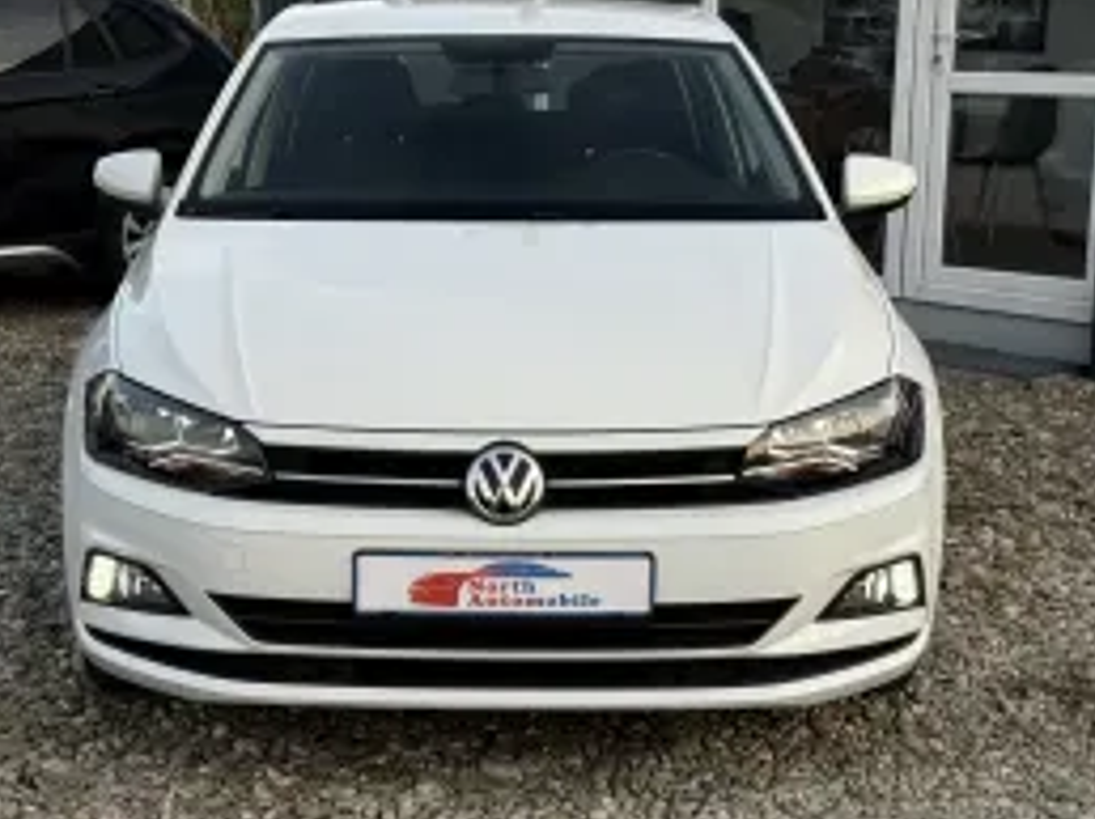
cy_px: 429
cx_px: 454
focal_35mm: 67
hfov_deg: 28.9
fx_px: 2117
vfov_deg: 21.9
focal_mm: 6.76
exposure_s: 1/545
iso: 80
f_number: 1.78
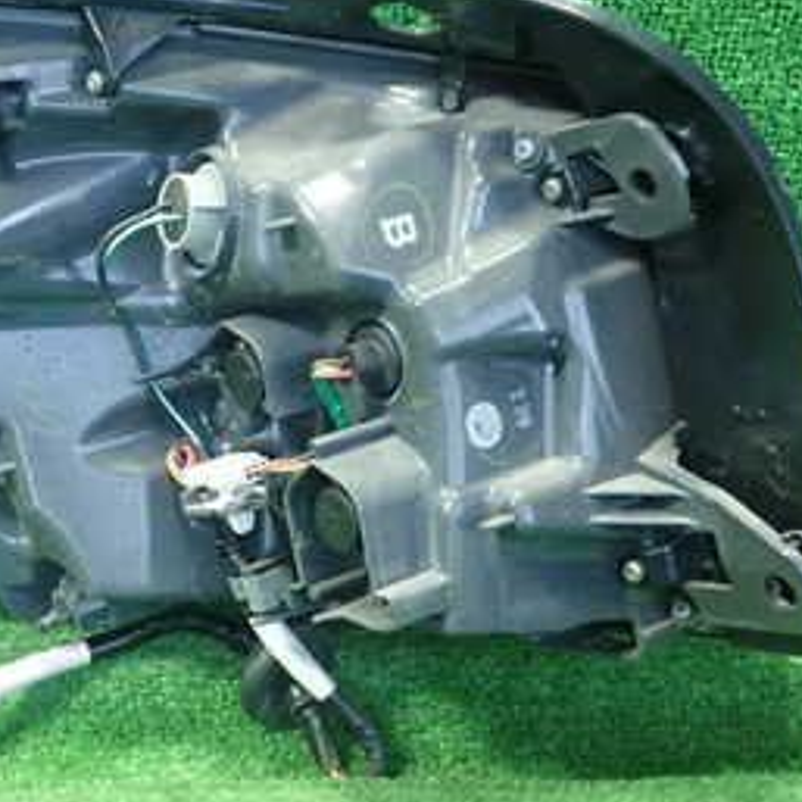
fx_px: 1625
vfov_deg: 27.7
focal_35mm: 62
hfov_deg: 27.0
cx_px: 128
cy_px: 434
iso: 800
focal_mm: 5.5
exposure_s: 1/125
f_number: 2.3
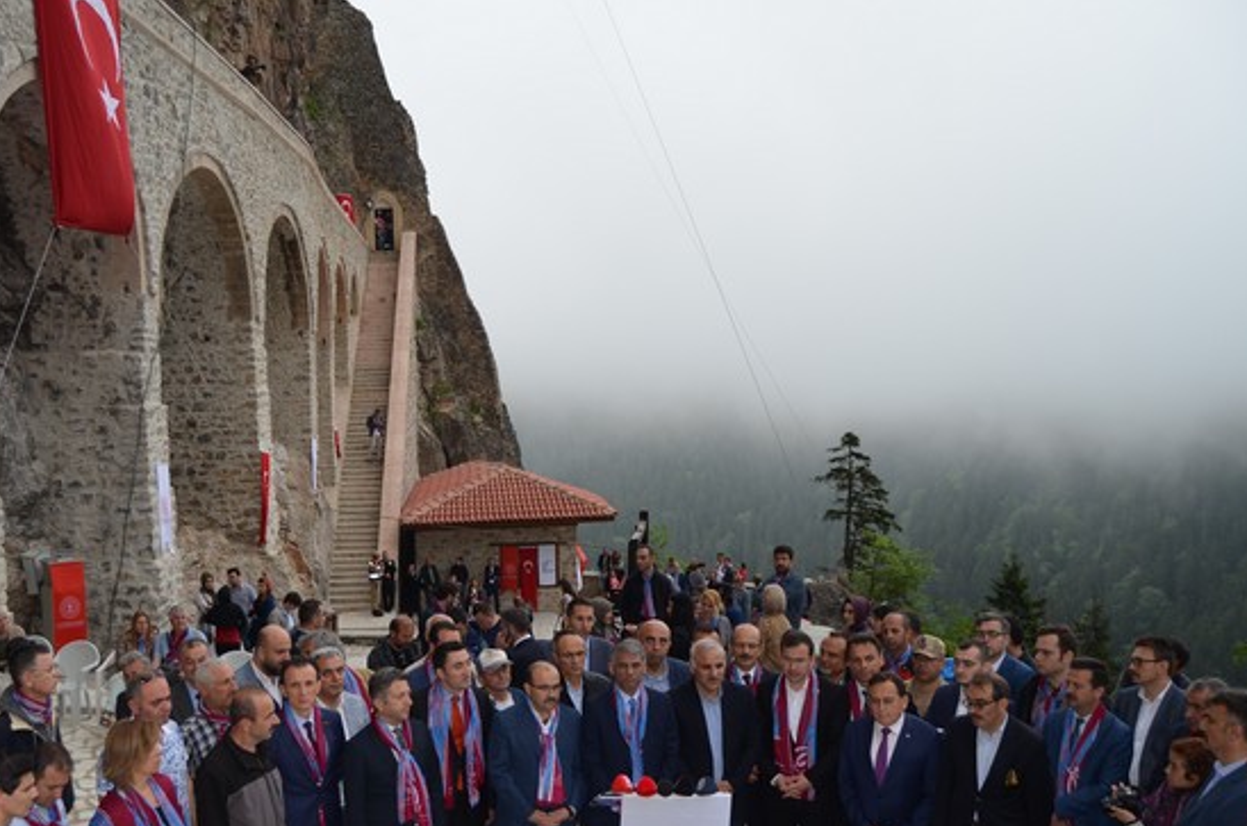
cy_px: 466
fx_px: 1141
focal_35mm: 33
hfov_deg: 56.9
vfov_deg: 39.7
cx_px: 496
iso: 160
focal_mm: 18
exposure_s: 1/200
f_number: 3.5
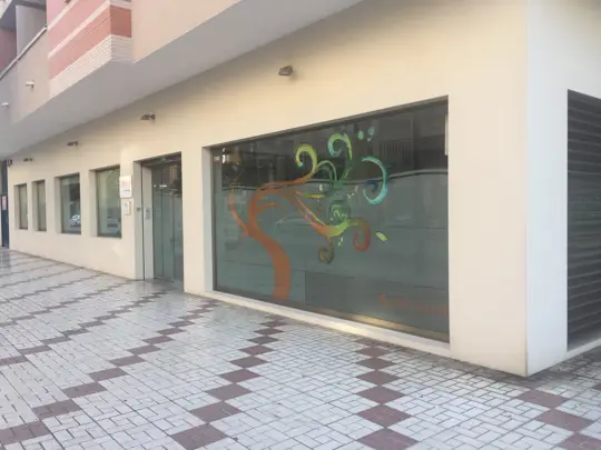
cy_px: 225
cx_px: 300
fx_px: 503
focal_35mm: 29
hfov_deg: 61.7
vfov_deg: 48.2
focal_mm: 4.15
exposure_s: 1/180
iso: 32
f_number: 2.2
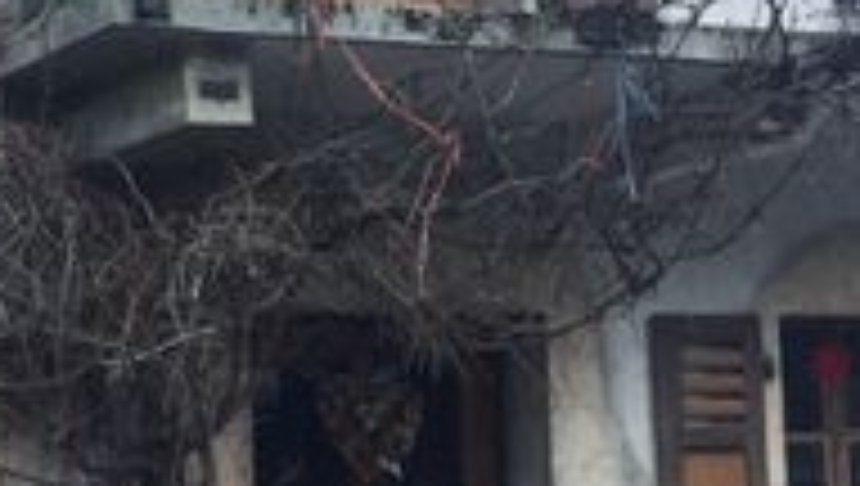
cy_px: 270
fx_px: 2260
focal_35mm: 99
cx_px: 207
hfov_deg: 21.3
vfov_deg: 12.3
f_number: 2.2
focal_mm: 4.15
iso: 50
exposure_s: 1/100
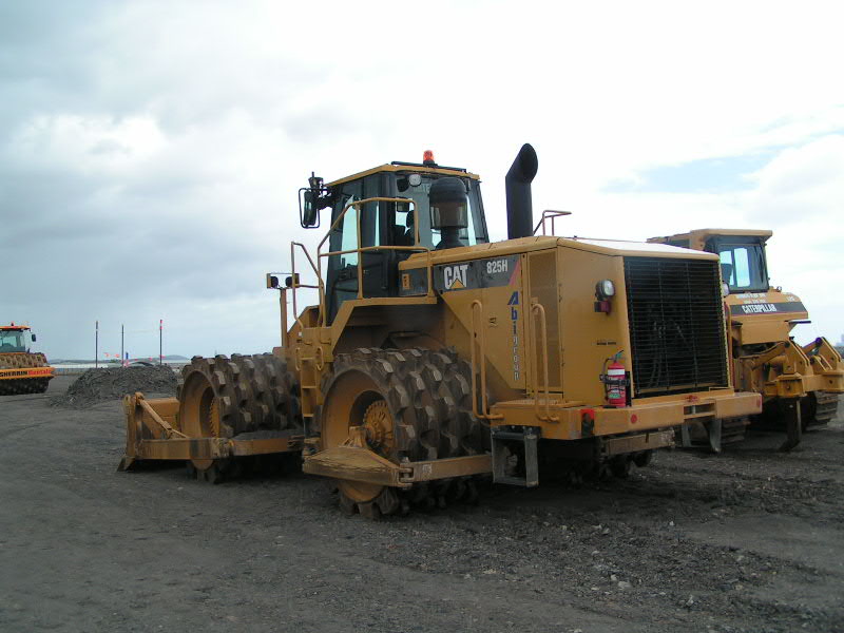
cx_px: 422
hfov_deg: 49.0
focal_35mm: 38
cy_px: 316
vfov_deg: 37.7
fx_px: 927
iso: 50
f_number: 5.6
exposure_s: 1/400
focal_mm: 5.8
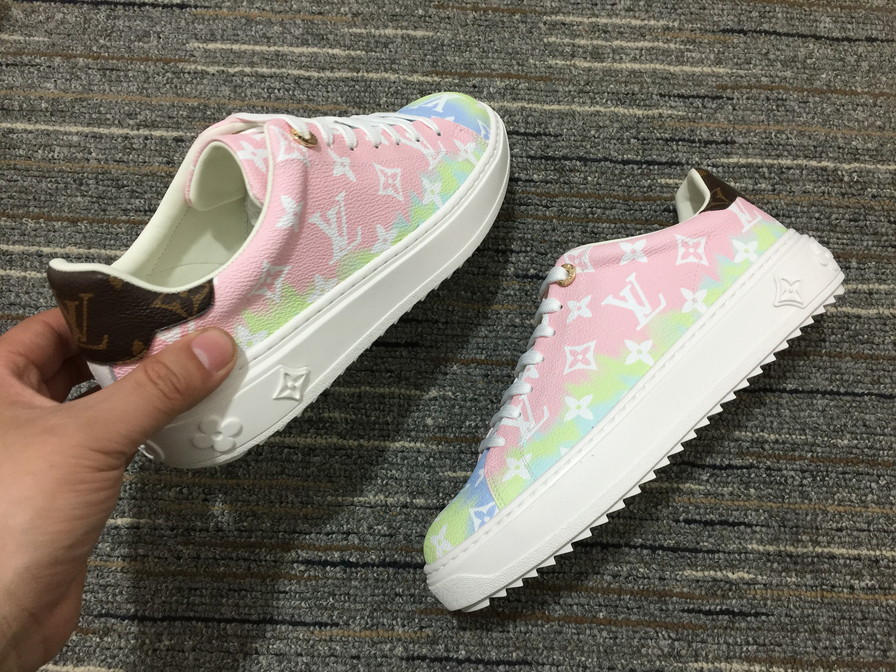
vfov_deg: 48.2
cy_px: 336
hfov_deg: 61.7
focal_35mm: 29
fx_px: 751
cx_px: 448
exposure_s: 1/17
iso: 40
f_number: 2.2
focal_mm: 4.15
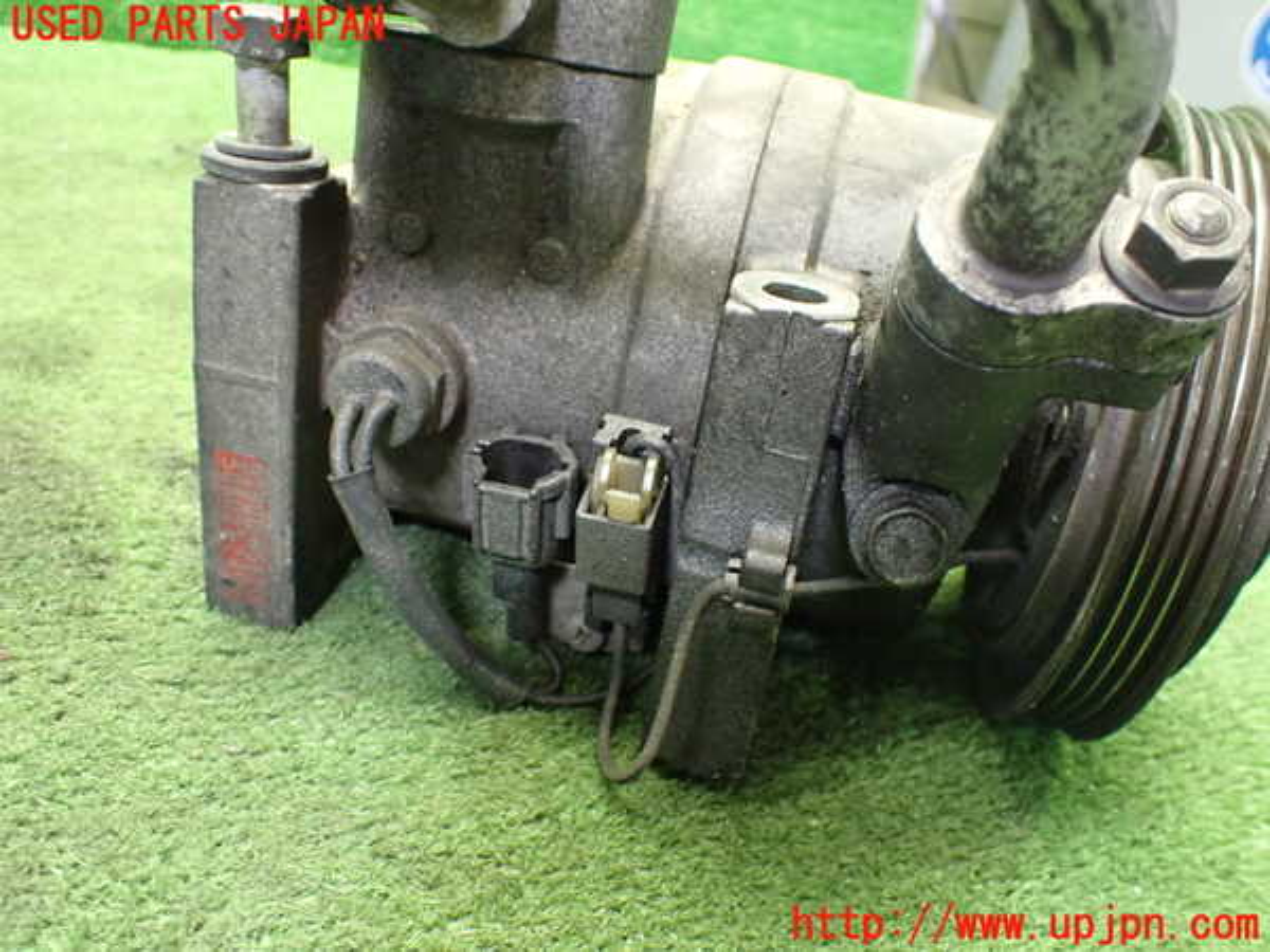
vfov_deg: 46.8
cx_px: 635
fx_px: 1101
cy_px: 476
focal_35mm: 30
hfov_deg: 60.0
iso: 800
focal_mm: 5.4
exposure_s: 1/30
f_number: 2.3
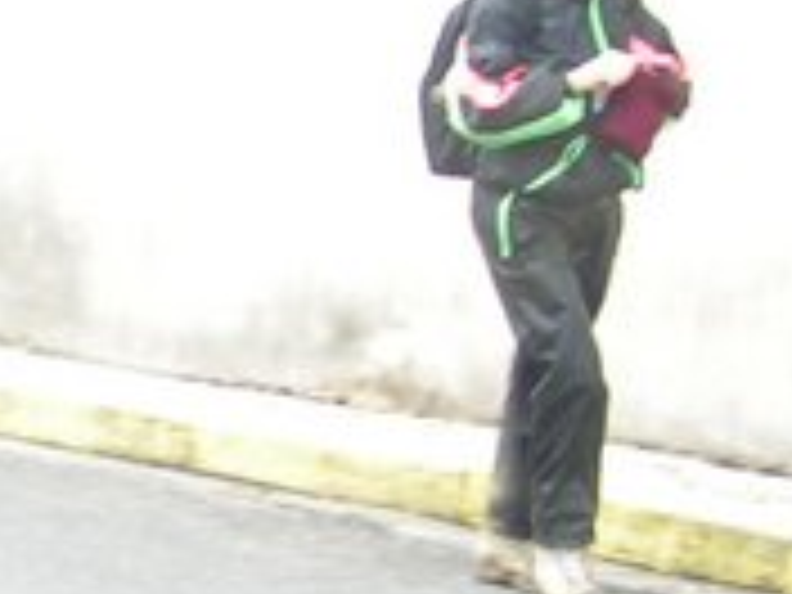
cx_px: -261
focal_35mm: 138
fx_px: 3157
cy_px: 328
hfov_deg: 13.7
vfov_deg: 10.7
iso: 50
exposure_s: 1/100
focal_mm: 5.8
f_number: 2.8
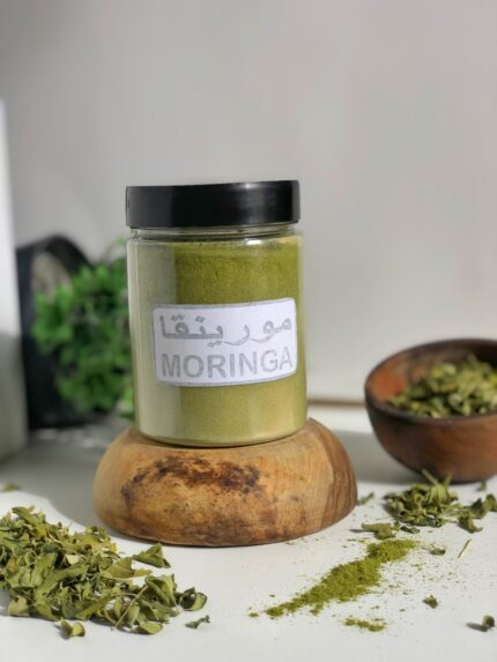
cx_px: 248
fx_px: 995
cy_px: 331
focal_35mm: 52
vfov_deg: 36.8
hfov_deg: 28.0
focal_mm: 6
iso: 16
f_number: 2.4
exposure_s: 1/120
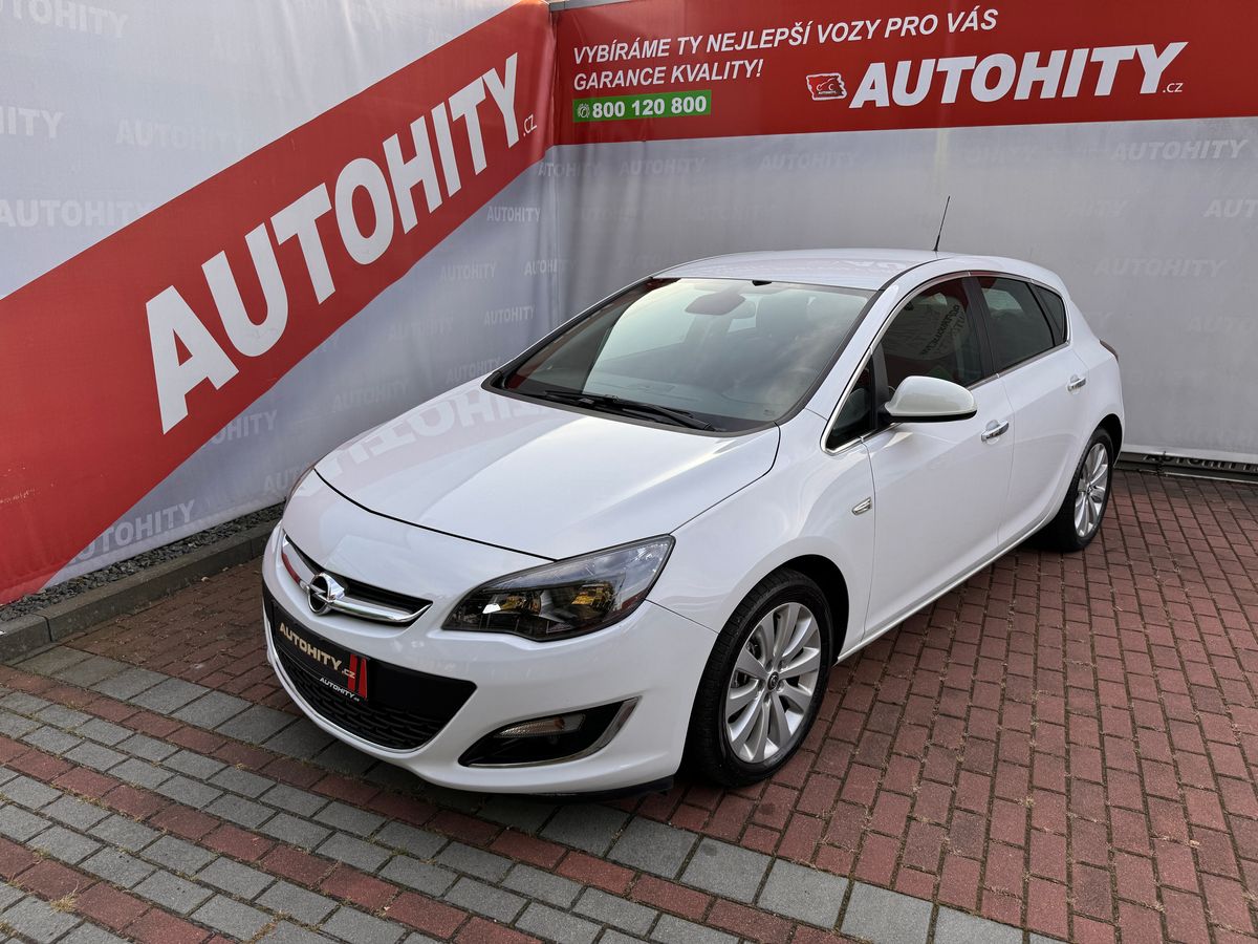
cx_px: 629
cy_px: 472
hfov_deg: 71.6
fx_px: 872
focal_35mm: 24
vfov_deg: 56.8
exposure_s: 1/567
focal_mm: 6.76
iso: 80
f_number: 1.78
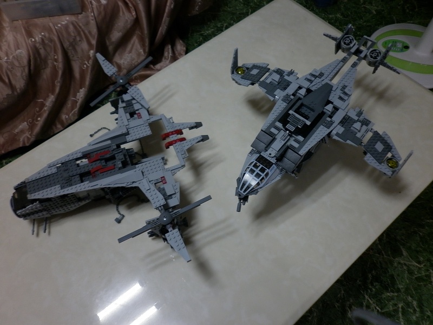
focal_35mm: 28
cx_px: 216
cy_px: 162
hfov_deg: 63.4
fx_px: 350
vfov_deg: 49.7
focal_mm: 5
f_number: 2.8
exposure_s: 1/30
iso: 100
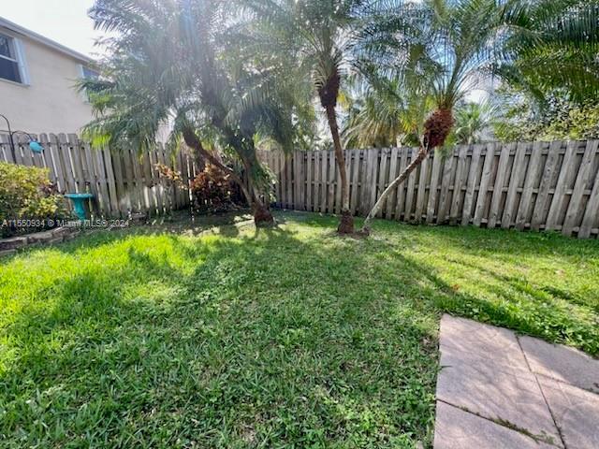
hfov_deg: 106.2
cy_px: 224
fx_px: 225
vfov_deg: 89.9
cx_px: 300
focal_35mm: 13
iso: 32
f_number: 1.8
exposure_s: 1/255
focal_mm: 1.57
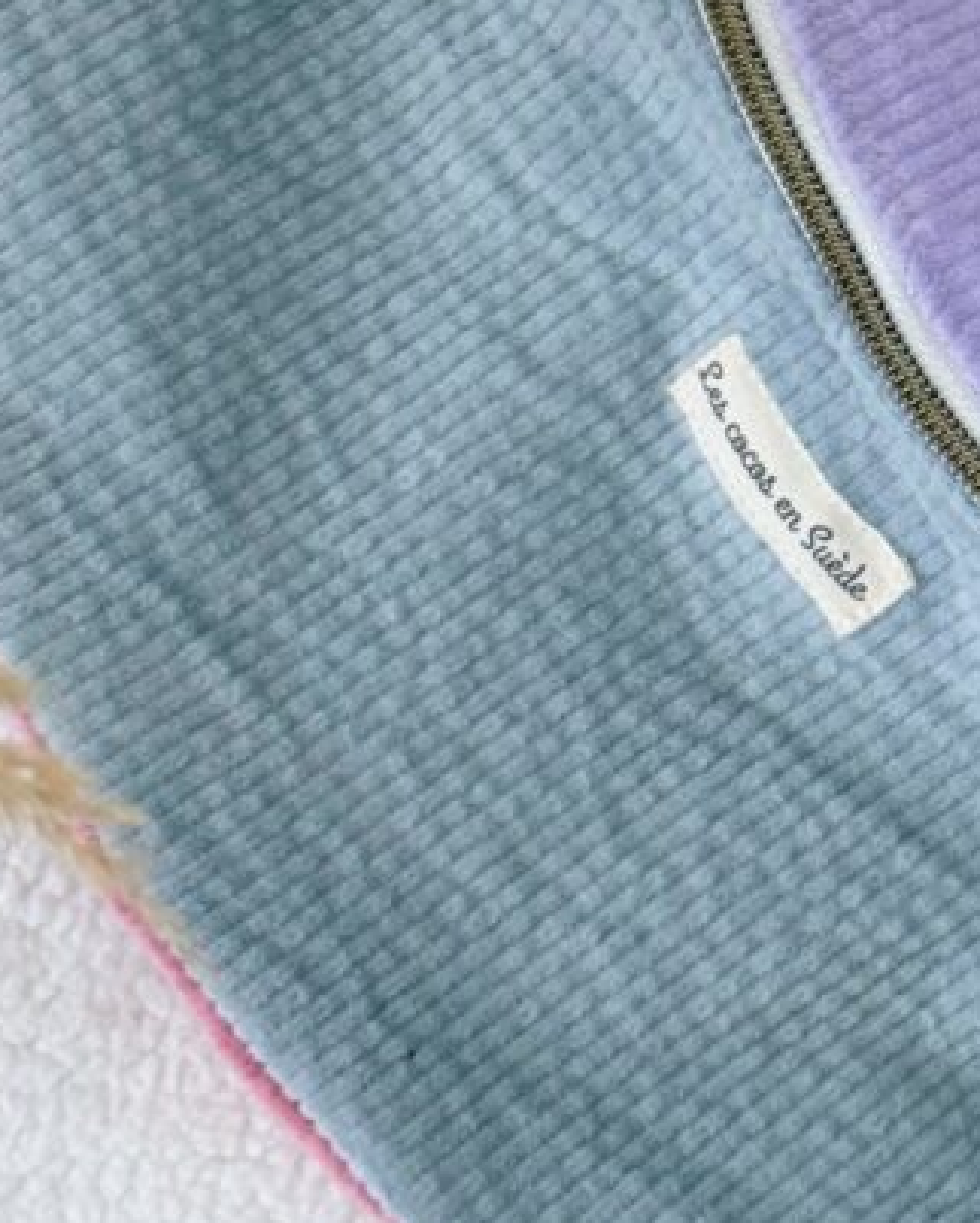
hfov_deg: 12.9
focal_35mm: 119
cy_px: 388
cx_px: 901
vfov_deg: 16.1
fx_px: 4309
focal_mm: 6.76
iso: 100
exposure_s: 1/85
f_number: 1.78
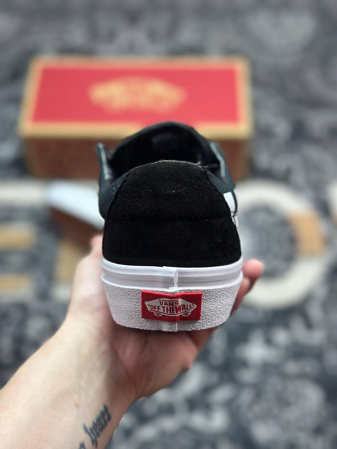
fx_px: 623
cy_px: 224
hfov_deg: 30.3
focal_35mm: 48
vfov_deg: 39.7
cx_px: 168
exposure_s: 1/270
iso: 80
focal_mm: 6.86
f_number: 1.78
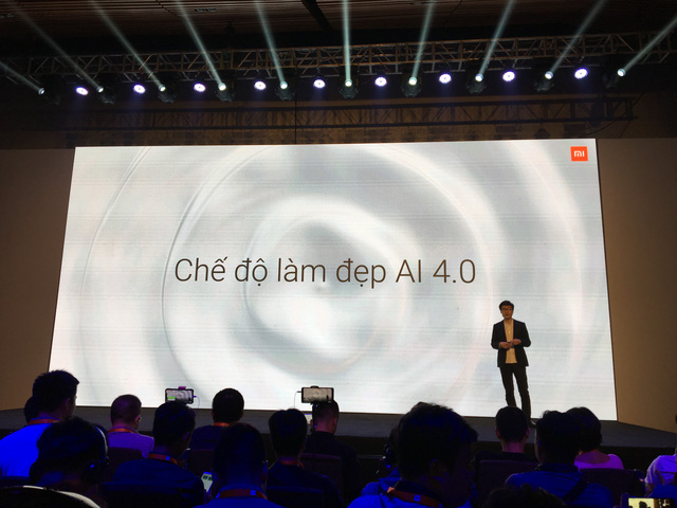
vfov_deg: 48.2
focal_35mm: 29
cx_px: 338
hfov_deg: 61.7
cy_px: 254
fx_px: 567
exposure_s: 1/50
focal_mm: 4.15
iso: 25
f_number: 2.2
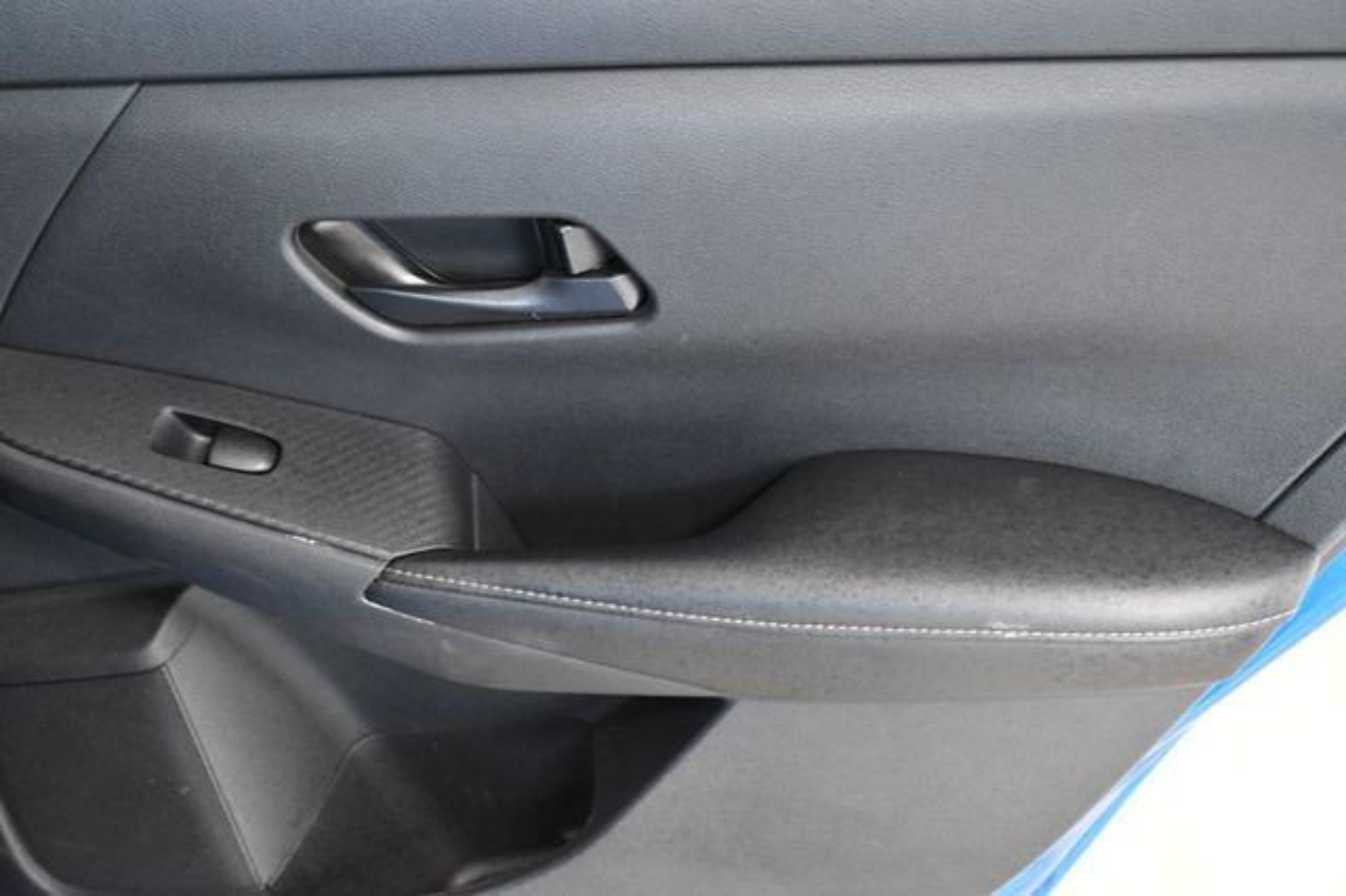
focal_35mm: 63
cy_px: 448
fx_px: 2354
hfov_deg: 31.9
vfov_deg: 21.5
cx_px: 673
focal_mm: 42
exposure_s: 1/100
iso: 2500
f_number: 5
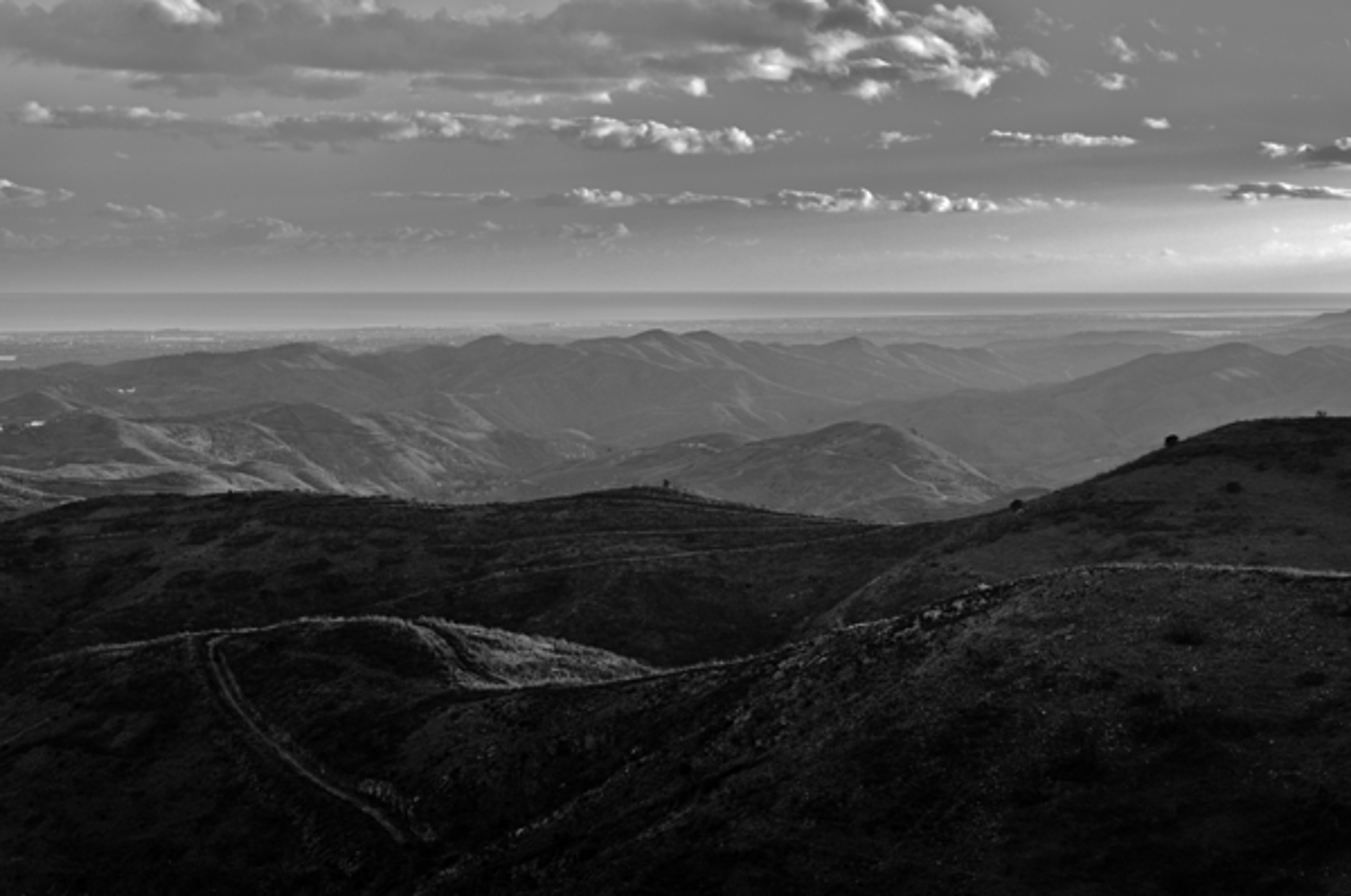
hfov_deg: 24.5
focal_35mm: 83
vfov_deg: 16.4
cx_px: 676
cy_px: 448
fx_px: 3110
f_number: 11
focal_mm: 55
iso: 200
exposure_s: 1/20
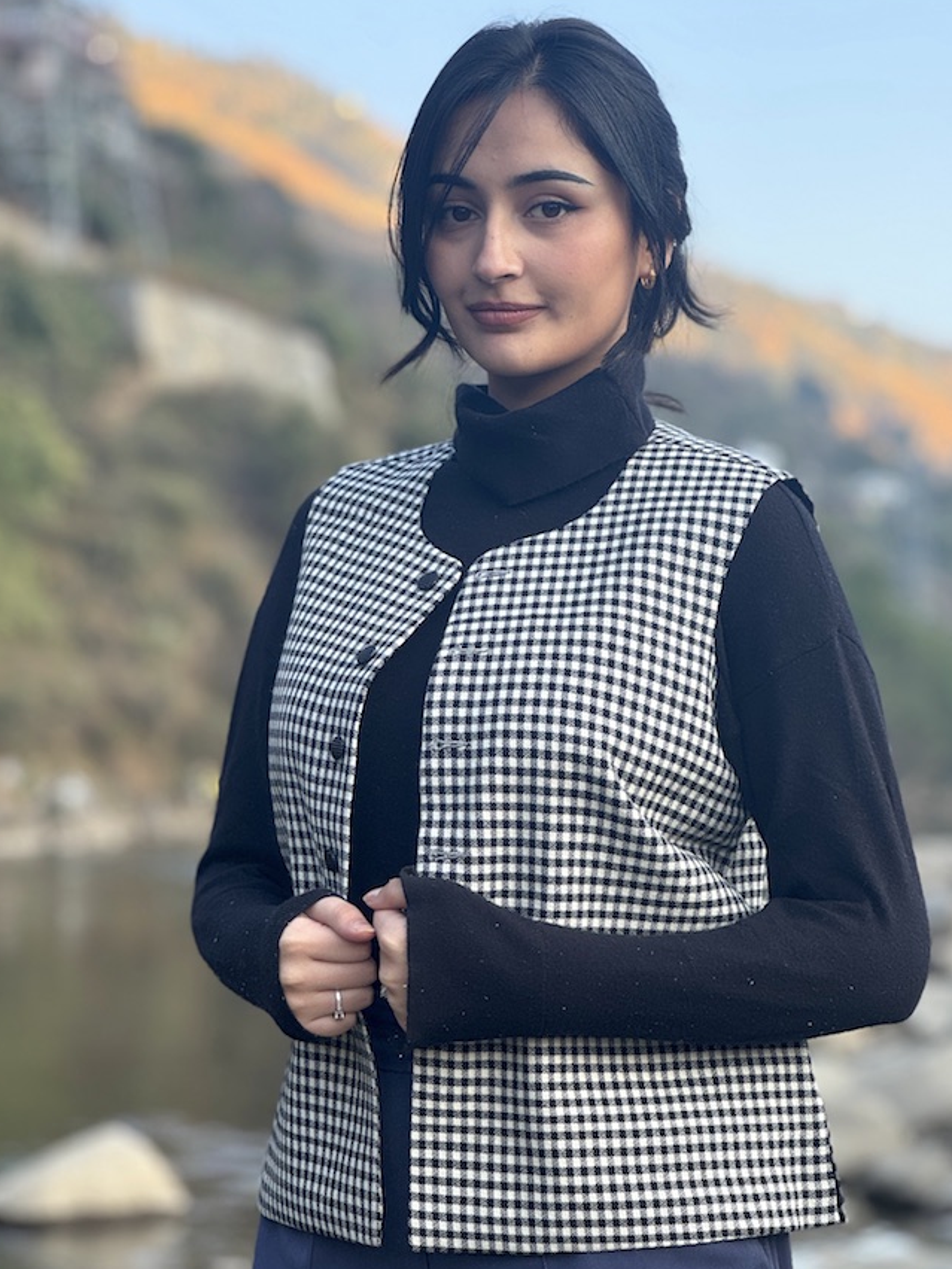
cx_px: 489
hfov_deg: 16.4
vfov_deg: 21.8
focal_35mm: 90
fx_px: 3300
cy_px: 721
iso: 32
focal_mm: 9
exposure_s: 1/99
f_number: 2.8
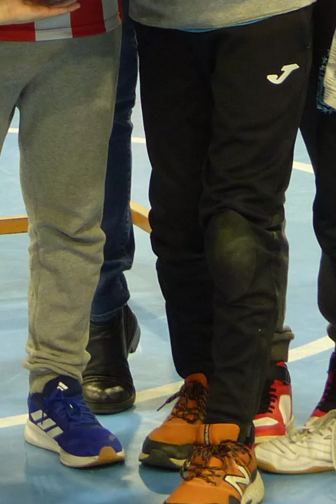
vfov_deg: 8.7
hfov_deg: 5.8
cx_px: 71
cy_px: -47
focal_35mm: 235
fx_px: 3290
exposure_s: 1/30
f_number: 2.8
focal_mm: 10.9
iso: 200
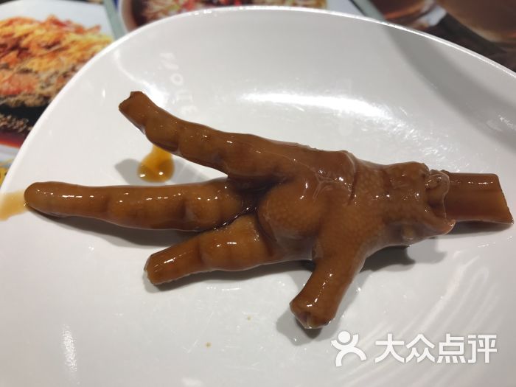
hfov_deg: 63.4
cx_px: 258
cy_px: 194
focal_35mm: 28
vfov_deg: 49.7
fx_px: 417
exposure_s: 1/100
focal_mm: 3.99
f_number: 1.8
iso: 25
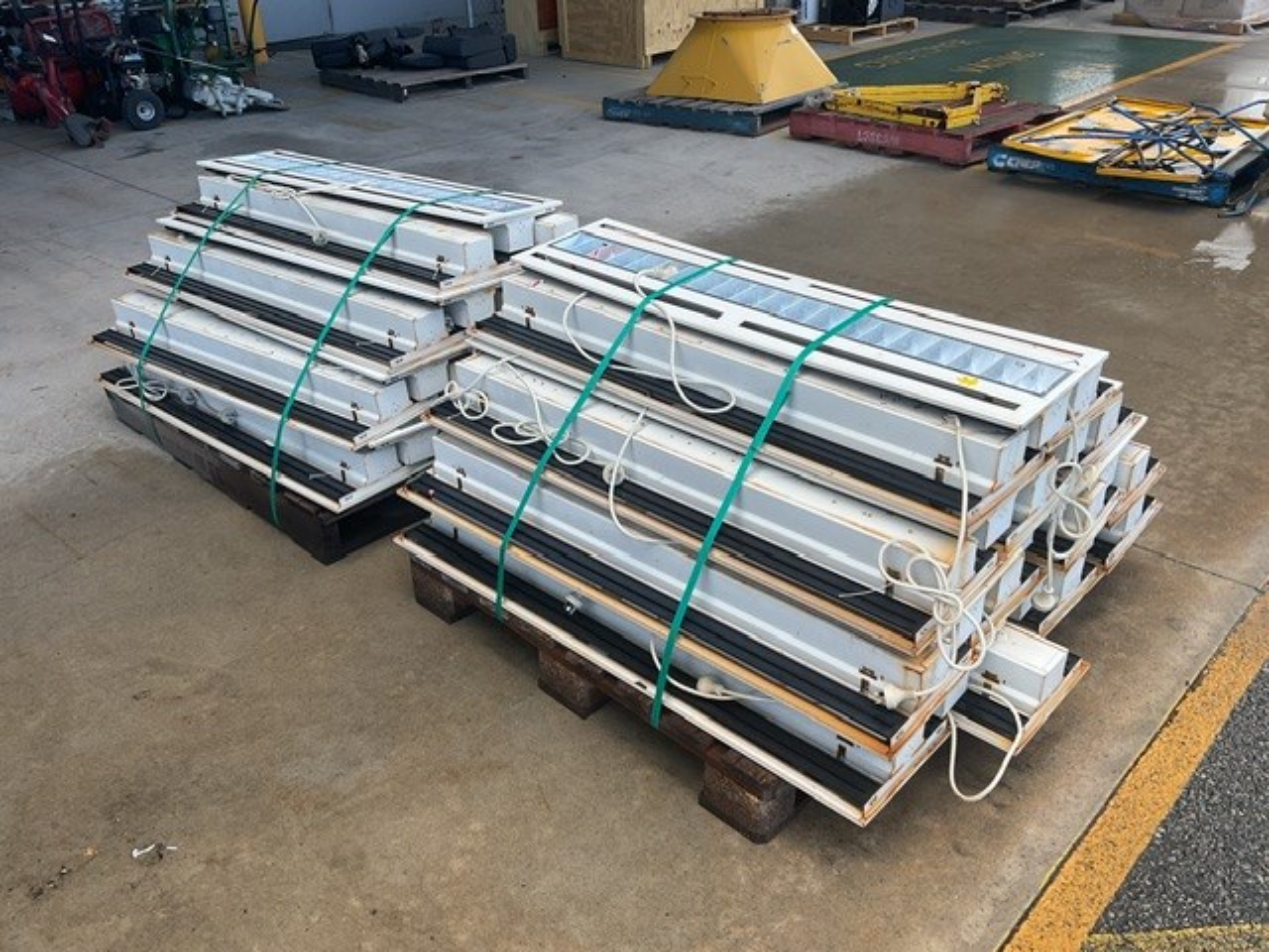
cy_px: 476
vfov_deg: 48.2
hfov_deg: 61.7
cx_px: 634
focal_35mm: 29
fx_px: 1063
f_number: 1.8
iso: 16
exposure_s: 1/409
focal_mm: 3
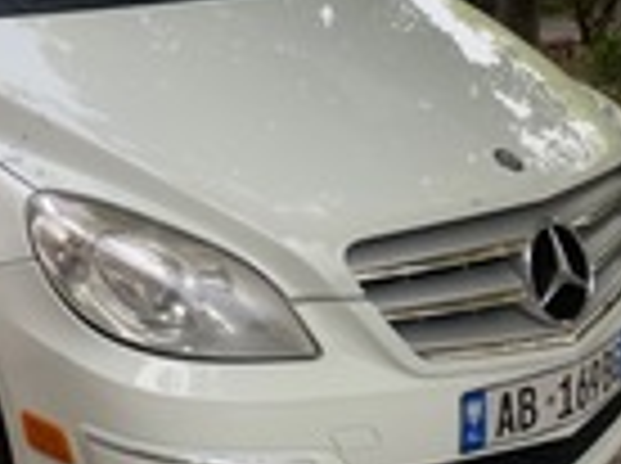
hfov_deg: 27.1
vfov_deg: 21.4
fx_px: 1218
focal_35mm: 68
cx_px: 4
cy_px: 135
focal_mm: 4.25
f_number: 1.8
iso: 25
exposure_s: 1/507
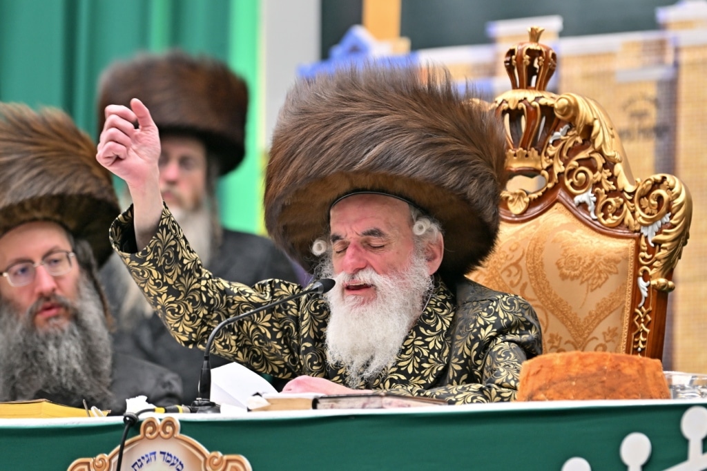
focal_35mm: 240
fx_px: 4712
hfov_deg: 8.6
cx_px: 354
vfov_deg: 5.7
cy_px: 236
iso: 250
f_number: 2.8
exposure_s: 1/250
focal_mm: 160
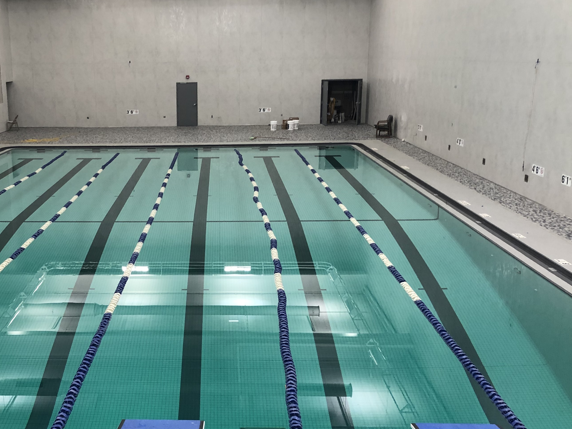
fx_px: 727
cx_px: 177
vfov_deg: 32.8
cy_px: 250
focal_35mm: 44
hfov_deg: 42.2
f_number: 1.8
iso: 32
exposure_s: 1/30
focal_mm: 4
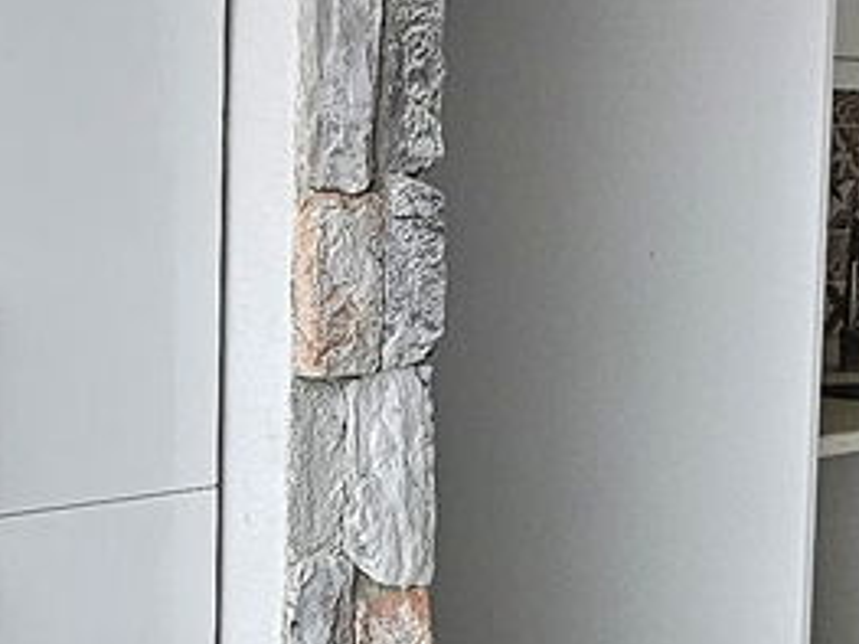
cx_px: 493
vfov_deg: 18.6
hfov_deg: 24.7
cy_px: 382
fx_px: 1959
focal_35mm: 79
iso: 160
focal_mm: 2.2
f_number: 2.2
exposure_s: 1/70.9
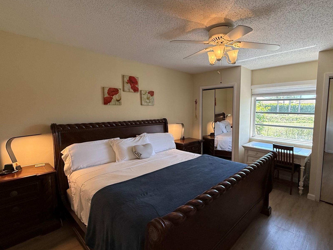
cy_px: 124
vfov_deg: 71.6
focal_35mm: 18
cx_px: 193
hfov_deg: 87.0
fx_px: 173
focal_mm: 2.22
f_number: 2.2
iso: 160
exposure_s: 1/120
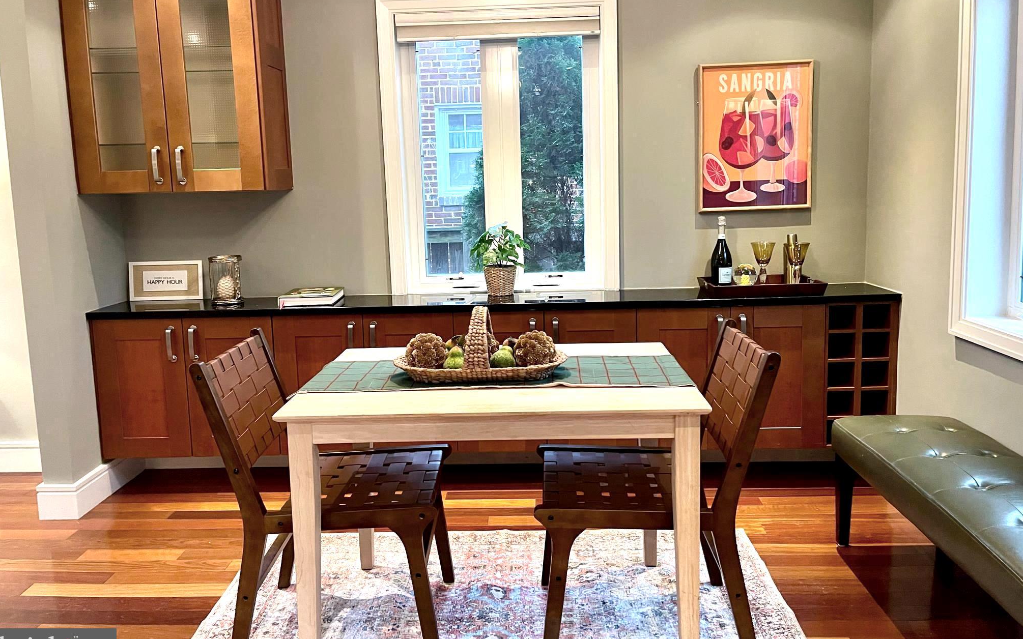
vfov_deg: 45.9
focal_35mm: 27
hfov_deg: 68.4
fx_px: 753
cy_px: 279
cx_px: 510
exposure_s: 1/40
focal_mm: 5.1
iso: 500
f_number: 1.6
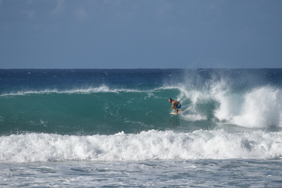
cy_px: 102
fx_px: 2068
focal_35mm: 264
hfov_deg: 7.8
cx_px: 136
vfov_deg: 5.2
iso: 250
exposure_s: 1/3200
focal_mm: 150
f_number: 5
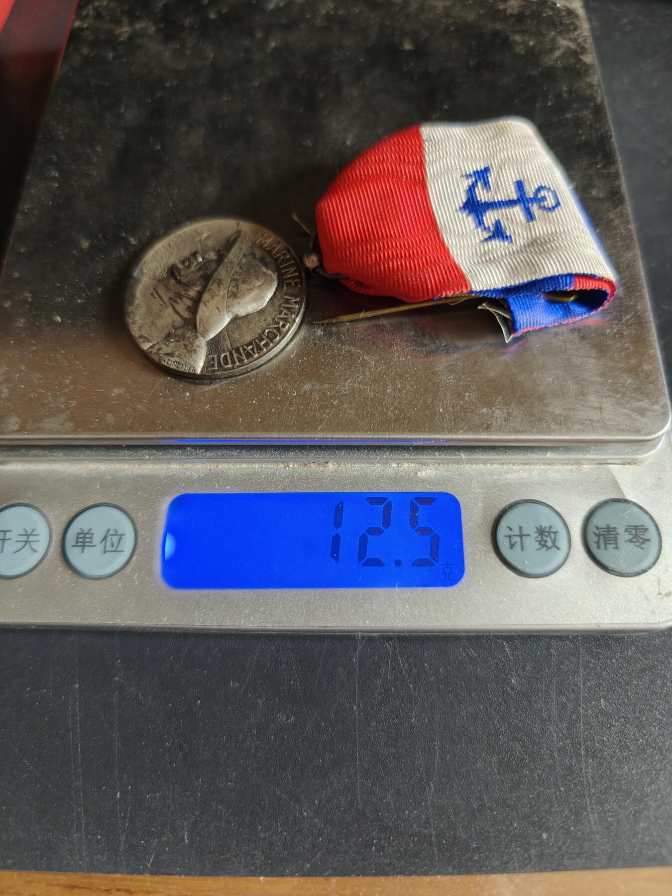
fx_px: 595
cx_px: 336
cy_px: 448
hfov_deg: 58.9
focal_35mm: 23
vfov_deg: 73.9
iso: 640
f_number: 1.6
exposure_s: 1/100
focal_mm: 6.06
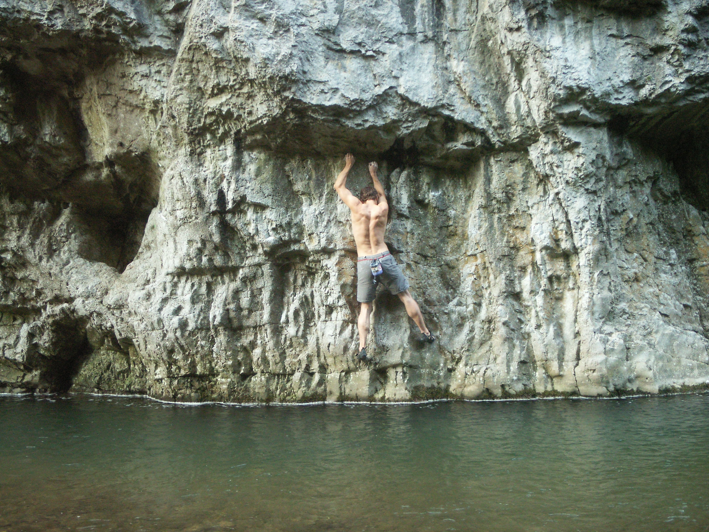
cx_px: 354
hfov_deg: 35.5
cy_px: 266
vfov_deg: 27.0
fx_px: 1106
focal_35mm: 54
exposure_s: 1/20
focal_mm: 11.5
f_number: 3.5
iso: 160
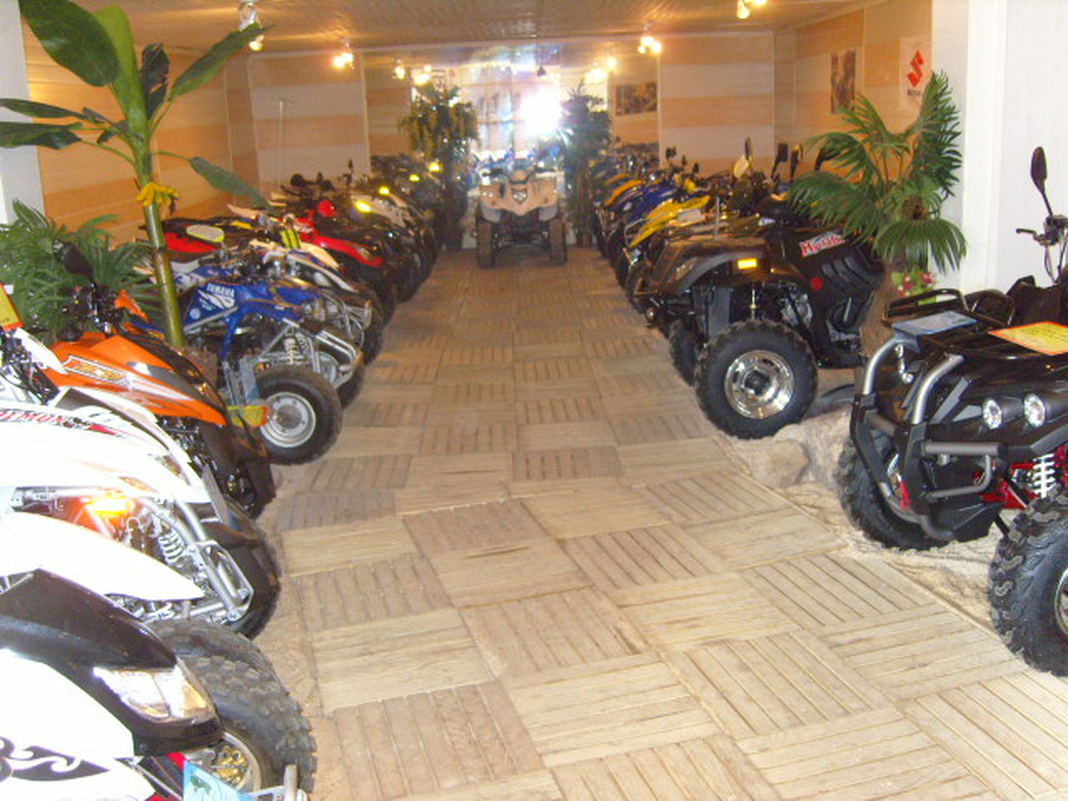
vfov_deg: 40.7
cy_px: 400
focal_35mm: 35
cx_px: 534
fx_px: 1080
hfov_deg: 52.6
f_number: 2.8
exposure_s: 1/30
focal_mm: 7.4
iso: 400
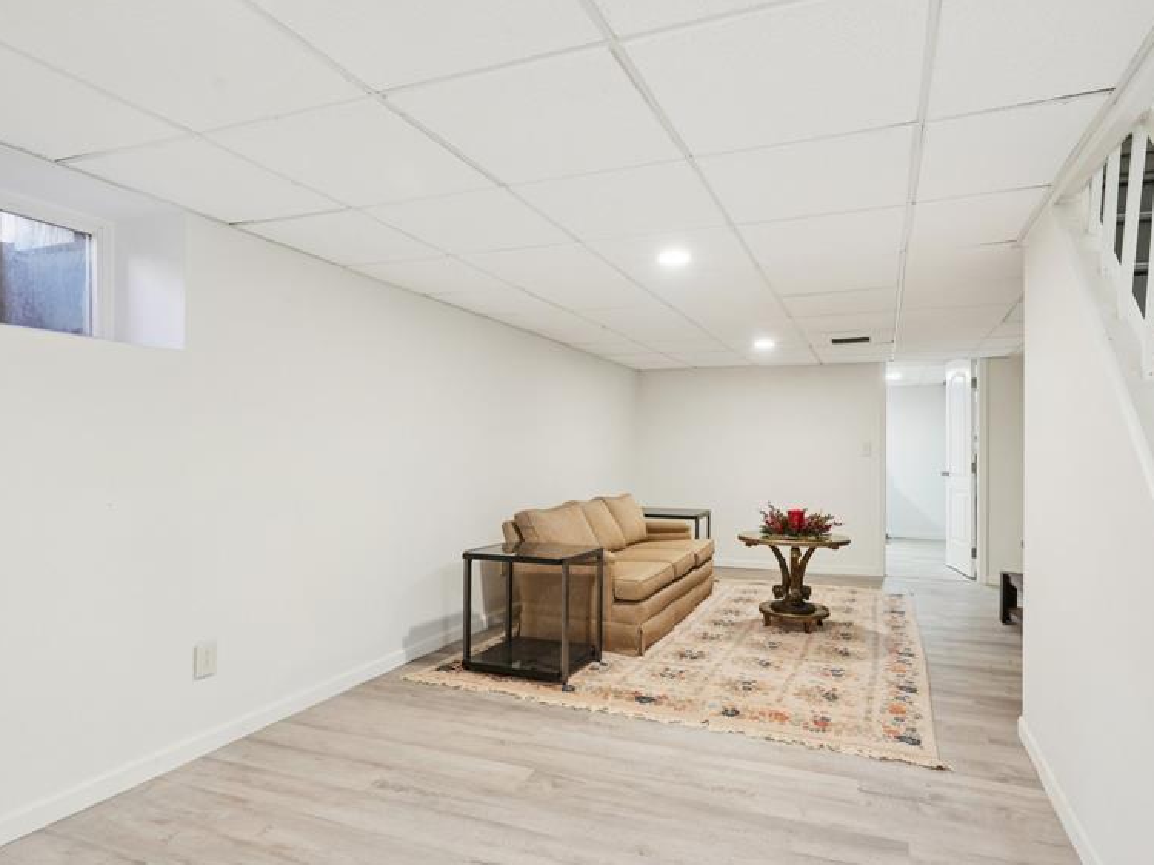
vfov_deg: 63.4
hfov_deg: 78.9
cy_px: 459
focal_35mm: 21
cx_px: 611
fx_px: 700
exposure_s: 1/6
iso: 400
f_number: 9
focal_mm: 16
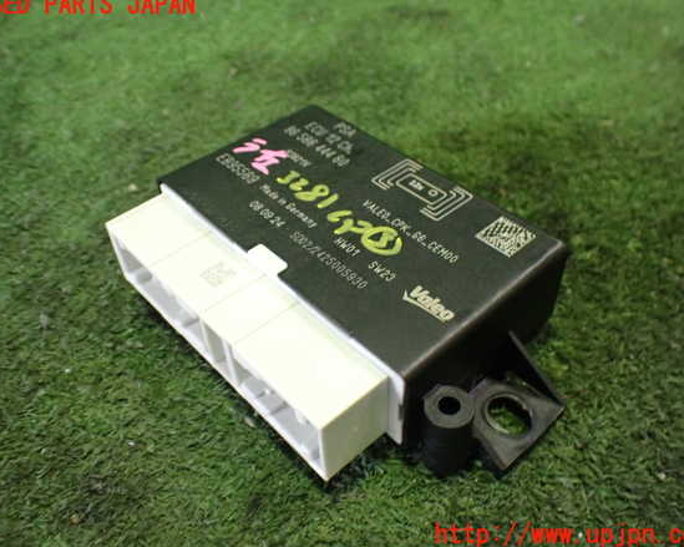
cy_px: 270
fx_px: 648
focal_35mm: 32
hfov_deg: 55.7
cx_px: 343
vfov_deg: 45.8
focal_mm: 5.4
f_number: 2.3
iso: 800
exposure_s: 1/40
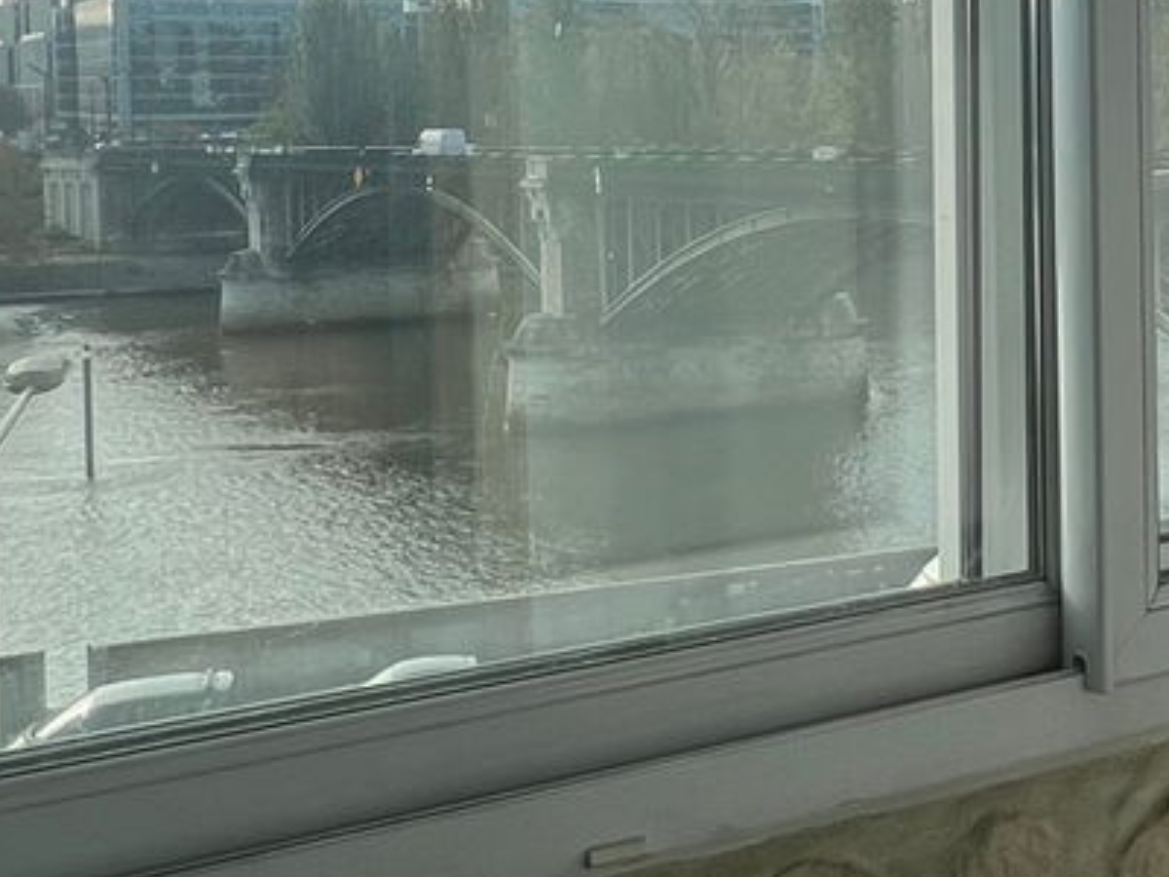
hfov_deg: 34.4
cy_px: 126
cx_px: 1090
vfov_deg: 27.2
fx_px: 1756
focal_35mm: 52
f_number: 1.8
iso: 32
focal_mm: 1.57
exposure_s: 1/1277
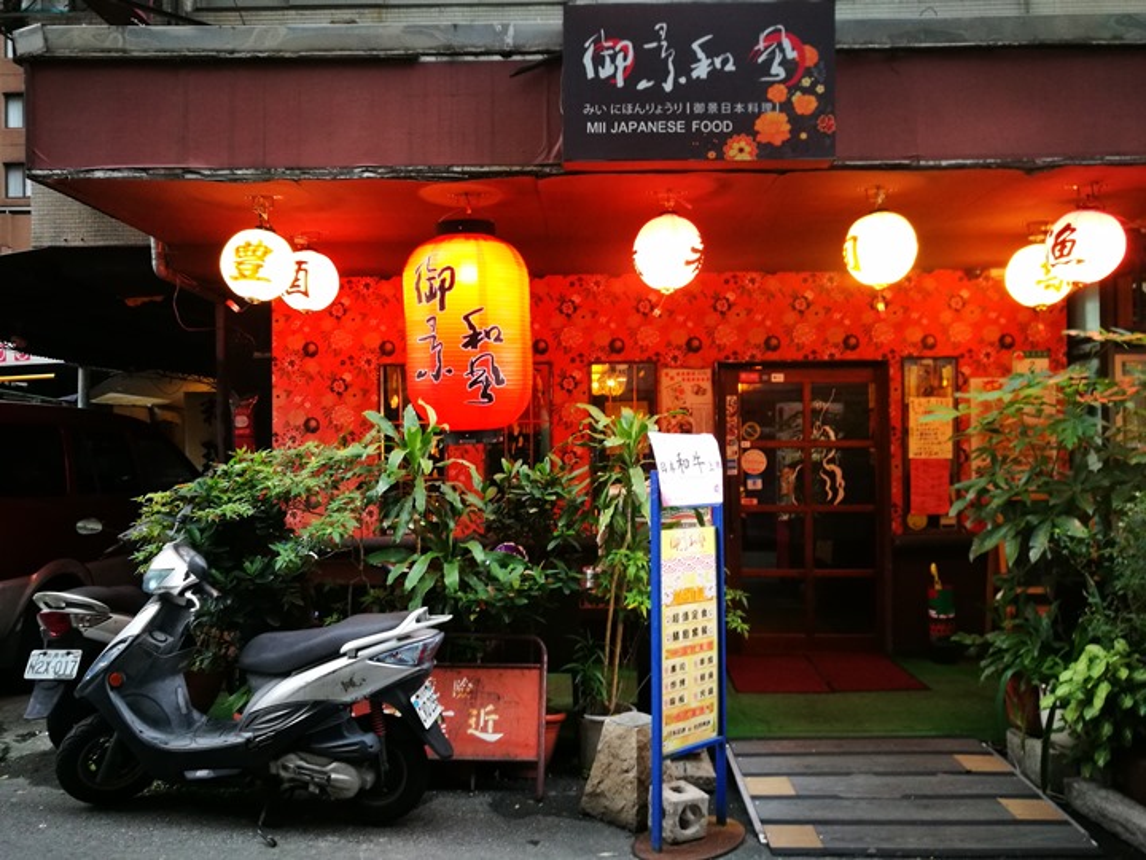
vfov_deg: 51.4
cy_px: 430
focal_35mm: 27
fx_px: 894
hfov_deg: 65.3
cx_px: 573
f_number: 2.2
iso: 250
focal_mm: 4.5
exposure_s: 1/30
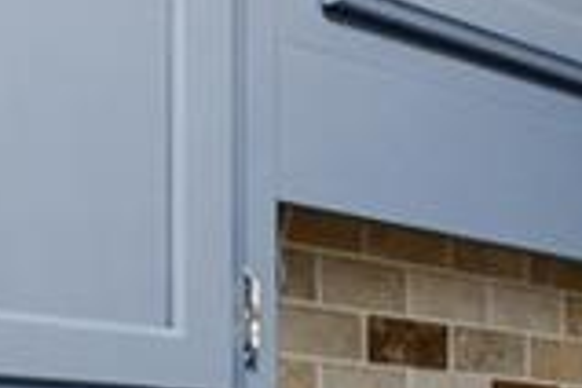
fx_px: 1665
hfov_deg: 15.0
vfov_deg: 12.8
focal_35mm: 103
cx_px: 1259
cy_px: 512
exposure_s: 1/6
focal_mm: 16
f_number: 9
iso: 800
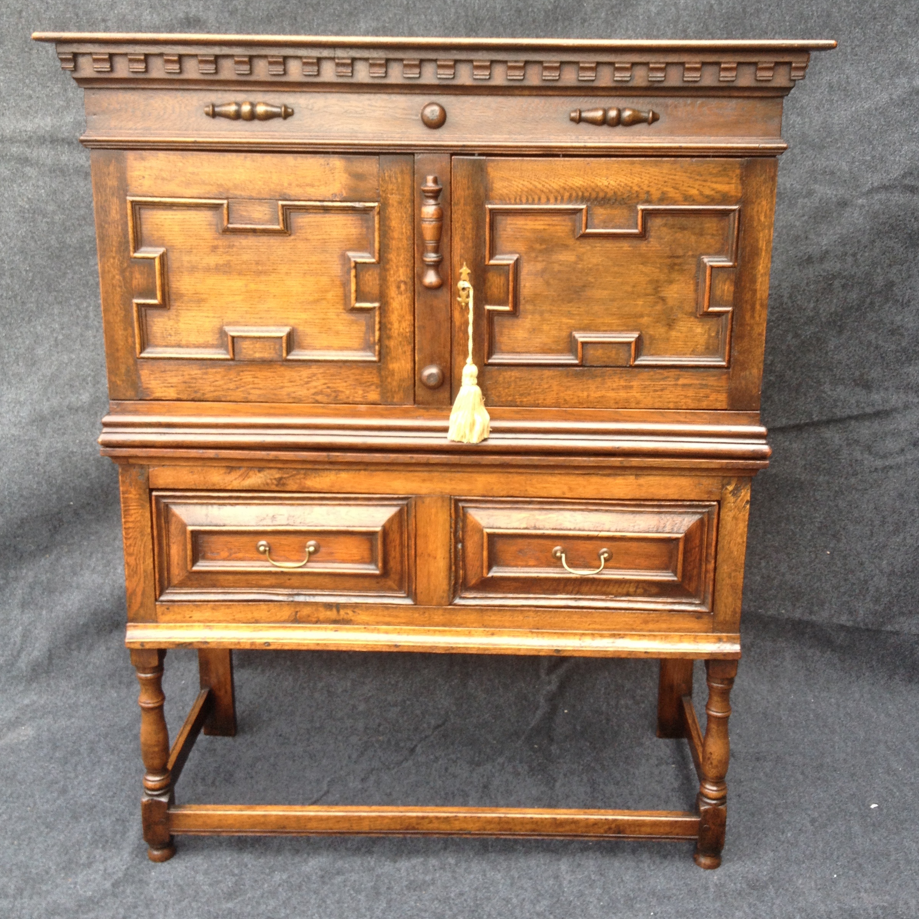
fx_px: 1262
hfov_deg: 40.0
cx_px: 459
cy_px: 393
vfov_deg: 39.9
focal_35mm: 42
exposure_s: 1/120
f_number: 2.4
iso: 50
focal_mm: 4.28
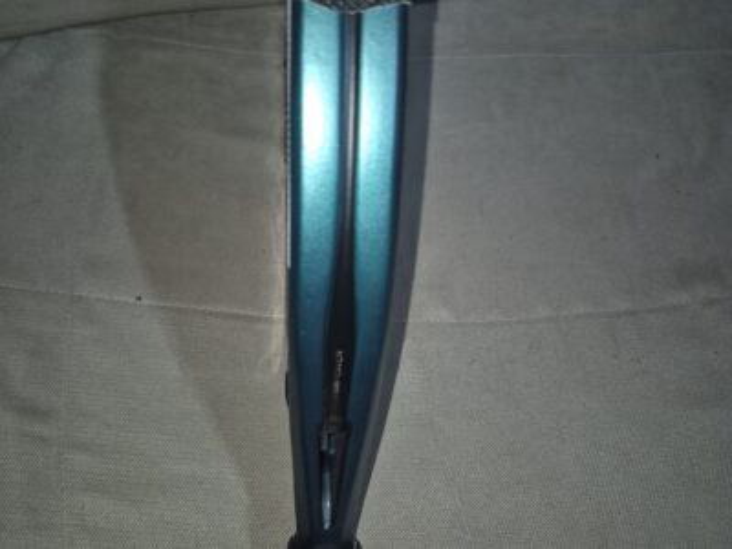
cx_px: 366
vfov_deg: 58.9
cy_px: 274
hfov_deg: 73.9
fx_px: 486
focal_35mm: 23
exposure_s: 1/16
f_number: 1.8
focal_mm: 5.4
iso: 125
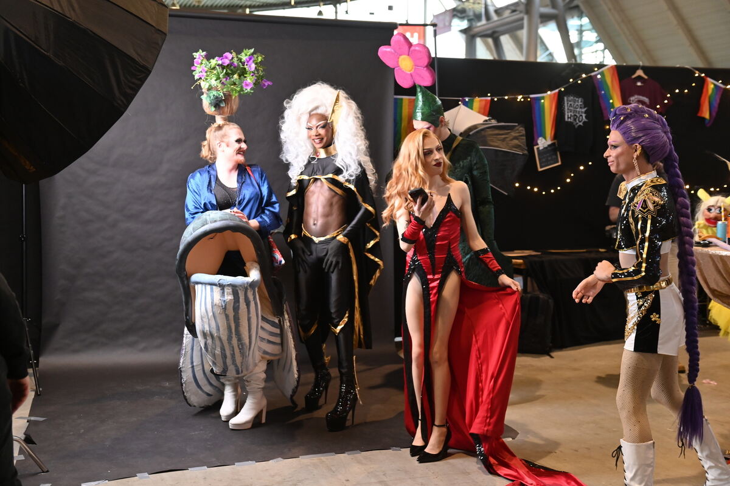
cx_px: 365
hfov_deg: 44.5
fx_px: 892
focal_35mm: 44
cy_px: 243
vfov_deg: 30.5
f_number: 3.5
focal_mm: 44
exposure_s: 1/80
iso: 1600
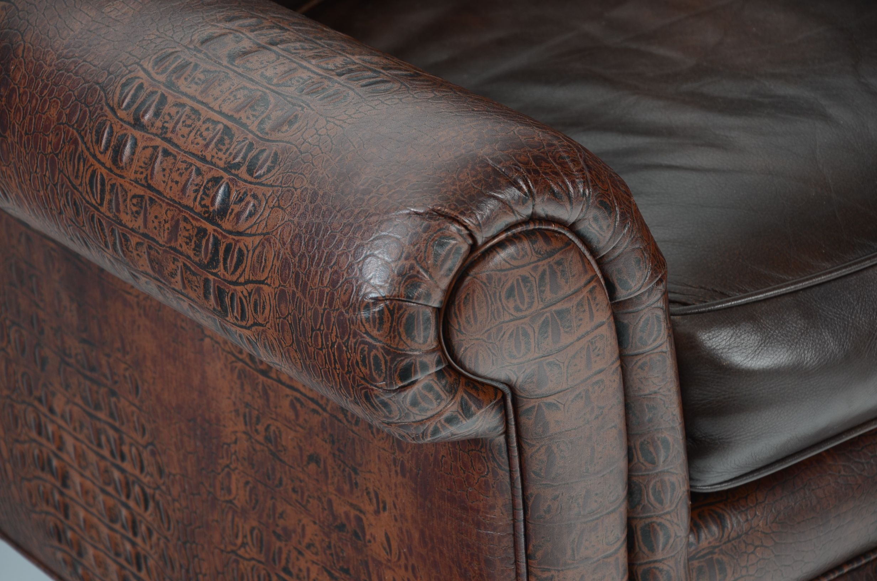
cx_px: 438
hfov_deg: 13.1
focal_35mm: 158
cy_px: 290
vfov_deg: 8.7
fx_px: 3829
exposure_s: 1/60
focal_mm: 105
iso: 160
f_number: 6.3
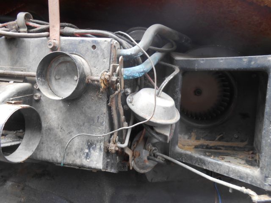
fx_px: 204
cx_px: 136
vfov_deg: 53.1
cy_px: 102
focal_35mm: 26
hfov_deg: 67.3
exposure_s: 1/40
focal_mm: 4.6
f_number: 3.5
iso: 80
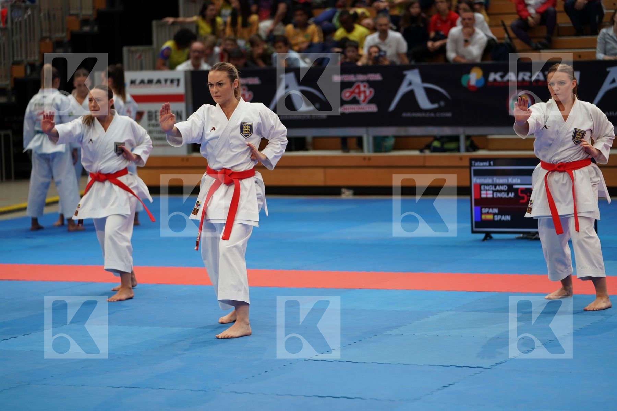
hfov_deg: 17.8
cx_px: 308
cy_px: 206
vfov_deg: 11.9
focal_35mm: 115
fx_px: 1971
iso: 640
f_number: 2.8
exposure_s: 1/500
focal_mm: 115
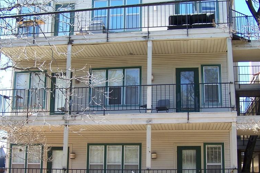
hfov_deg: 37.5
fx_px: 383
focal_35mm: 53
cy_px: 115
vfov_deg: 25.4
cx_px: 127
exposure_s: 1/250
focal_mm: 6.3
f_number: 2.8
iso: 80
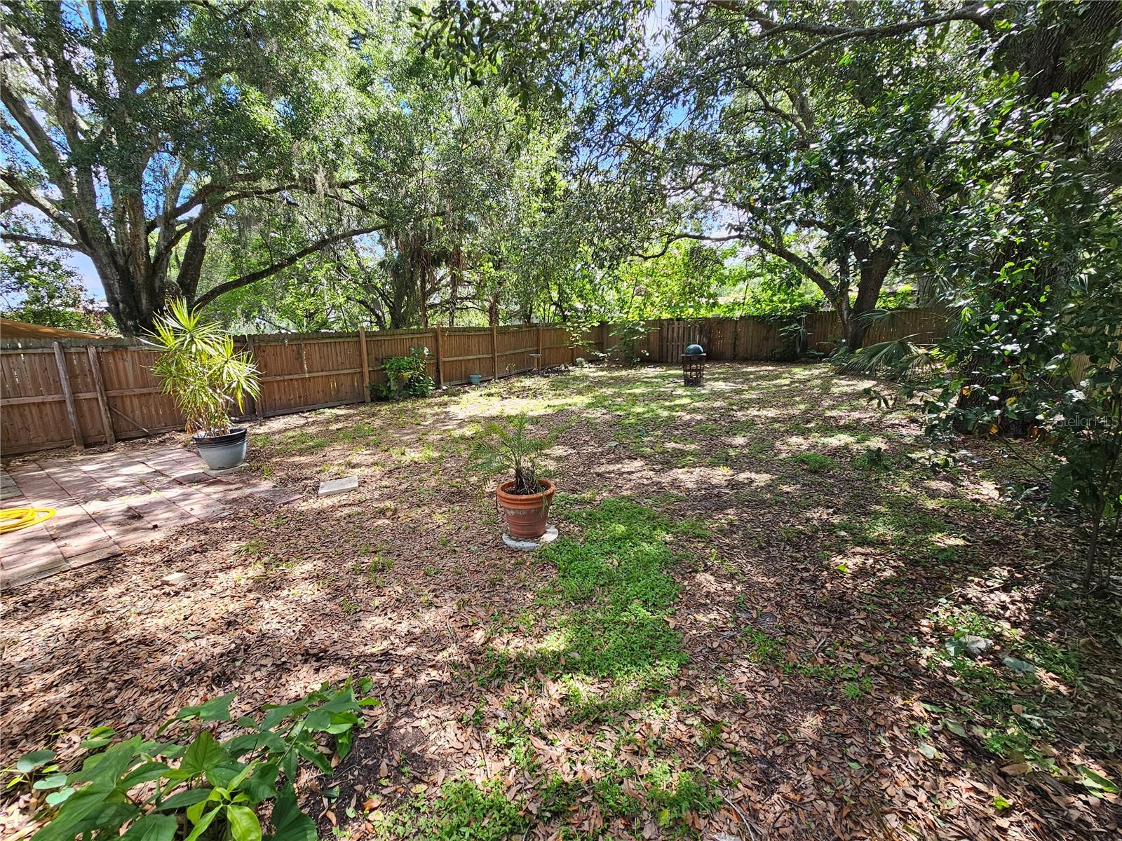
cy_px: 420
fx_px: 421
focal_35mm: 13
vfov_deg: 89.9
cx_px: 561
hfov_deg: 106.2
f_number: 2.2
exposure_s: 1/203
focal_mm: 2.2
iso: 50
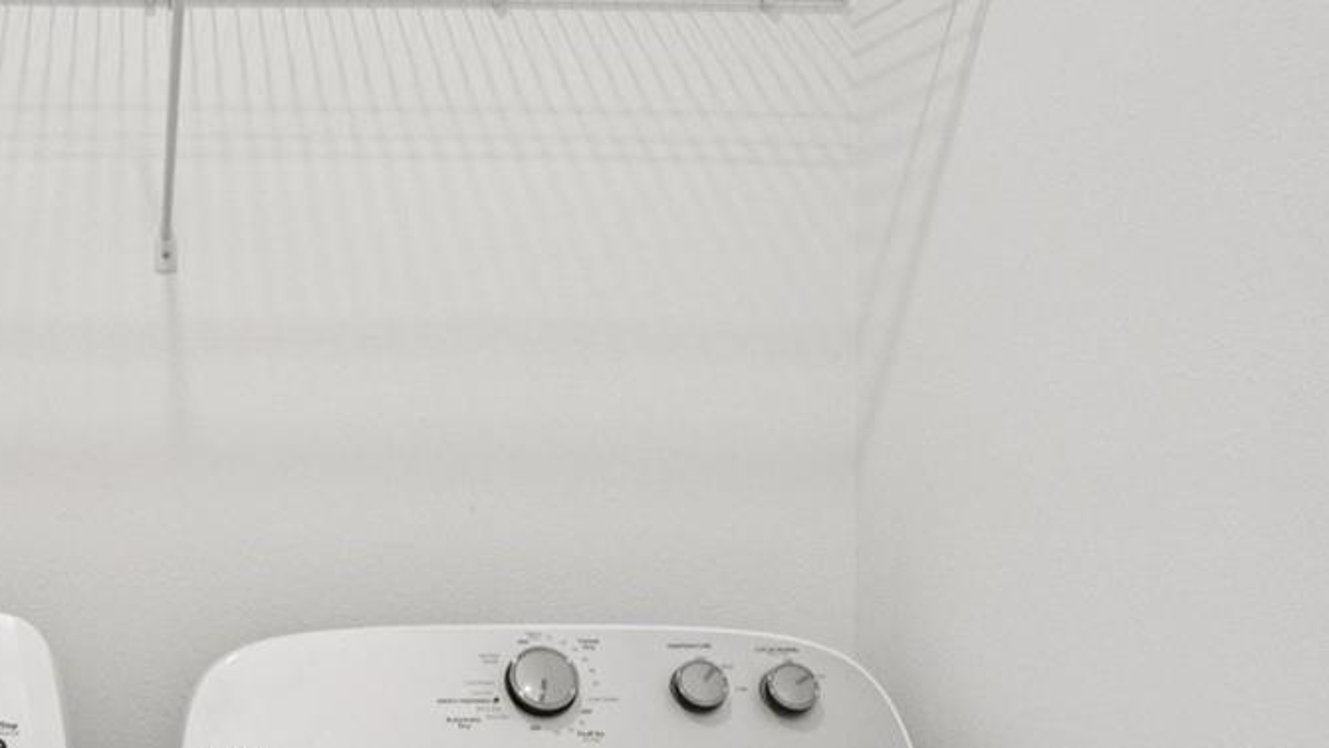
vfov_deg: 28.3
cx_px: 113
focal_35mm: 41
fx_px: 1454
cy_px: 581
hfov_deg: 44.4
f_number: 8
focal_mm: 11
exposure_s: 1/30
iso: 640
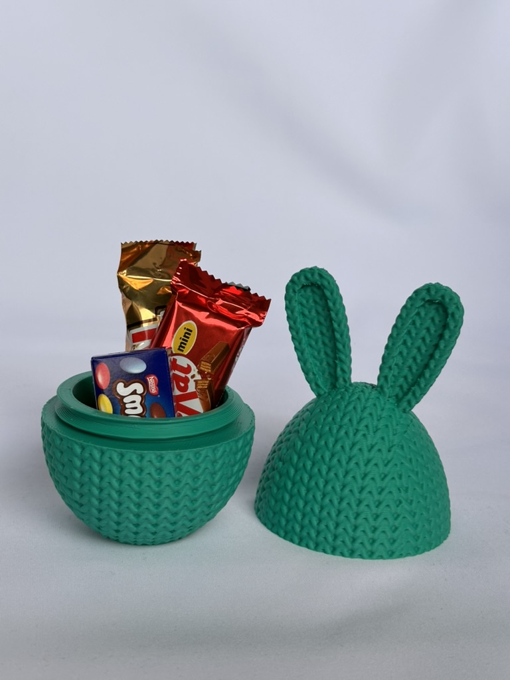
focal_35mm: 48
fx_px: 943
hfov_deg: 30.3
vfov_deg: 39.7
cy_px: 340
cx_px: 255
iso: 50
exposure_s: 1/241
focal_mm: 6.86
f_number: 1.78
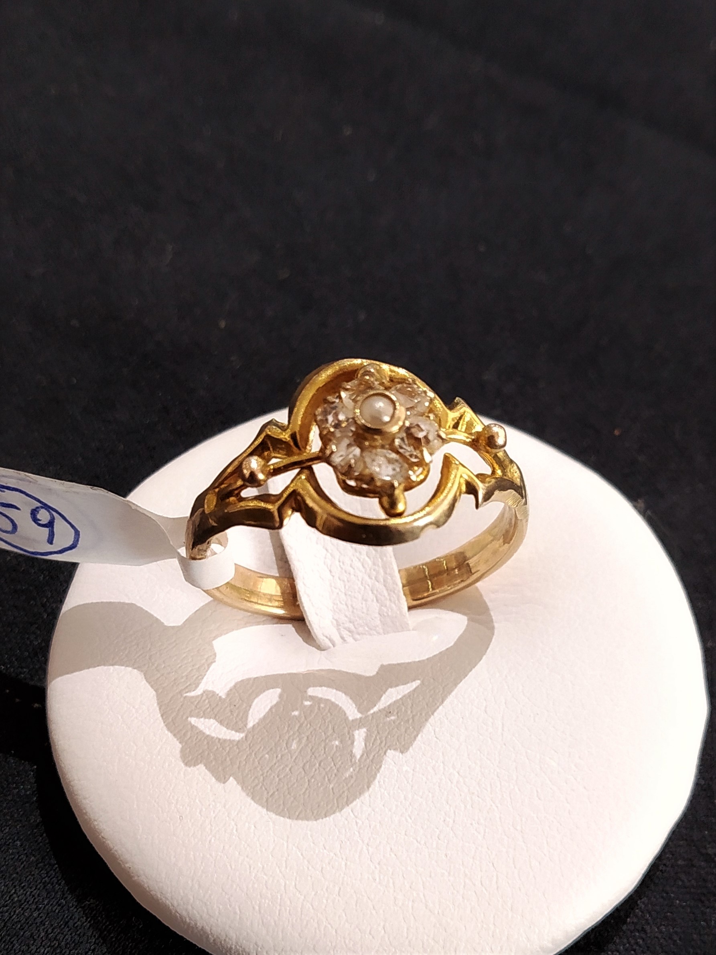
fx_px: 717
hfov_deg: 53.1
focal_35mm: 26
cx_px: 358
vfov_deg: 67.3
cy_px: 478
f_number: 2.2
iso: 125
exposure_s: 1/33
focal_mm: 3.82
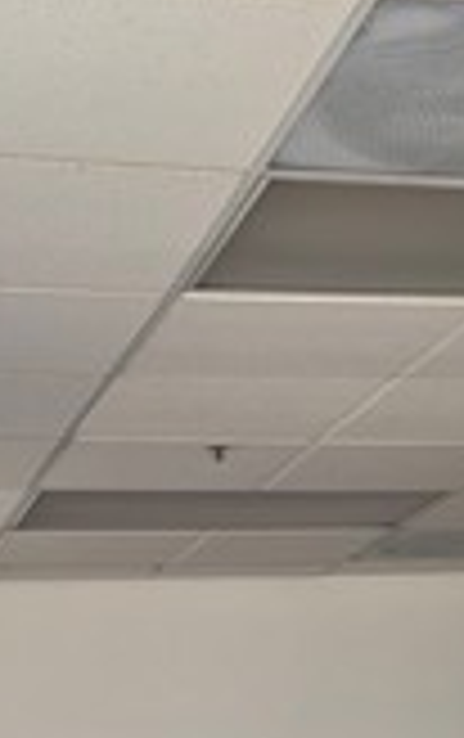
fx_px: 1996
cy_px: 486
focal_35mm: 99
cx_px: 378
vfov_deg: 20.9
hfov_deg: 13.2
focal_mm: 6.76
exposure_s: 1/161
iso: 64
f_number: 1.78
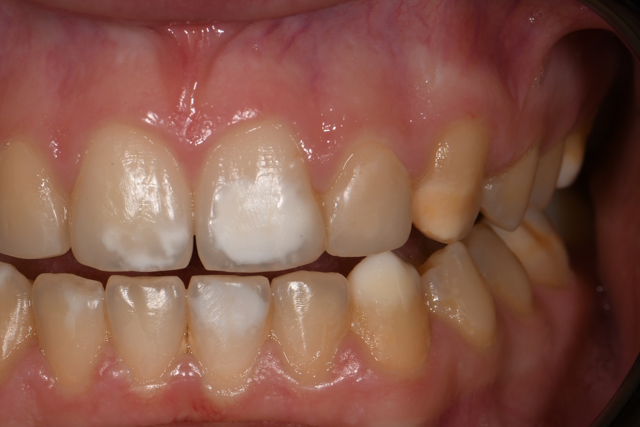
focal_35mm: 181
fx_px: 3218
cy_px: 272
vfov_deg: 7.6
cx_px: 221
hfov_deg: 11.3
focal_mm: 105
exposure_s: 1/160
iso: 200
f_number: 32
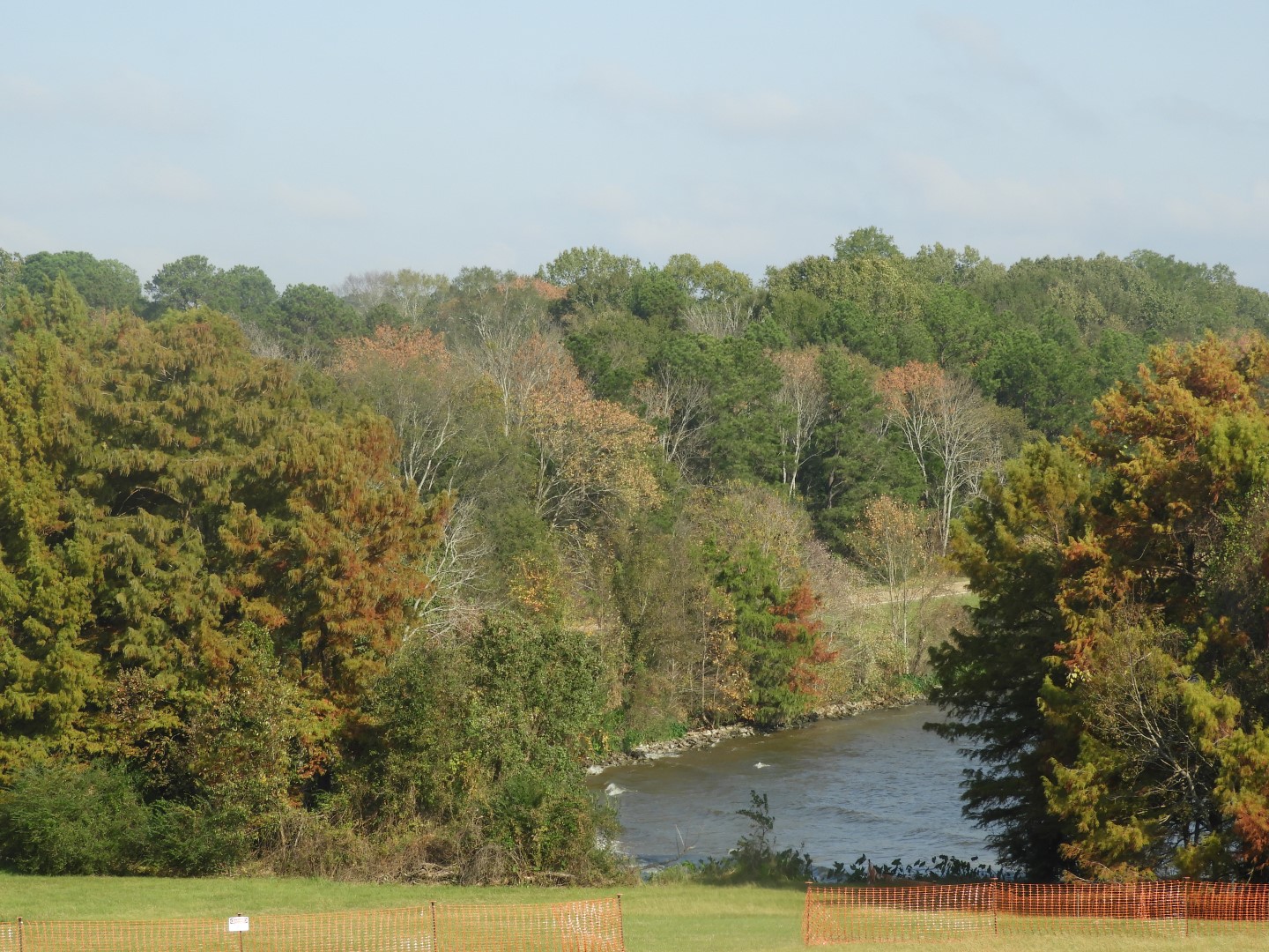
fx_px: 4949
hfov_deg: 14.6
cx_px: 634
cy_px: 476
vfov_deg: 11.0
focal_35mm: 135
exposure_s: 1/400
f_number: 5
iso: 100
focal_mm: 24.2
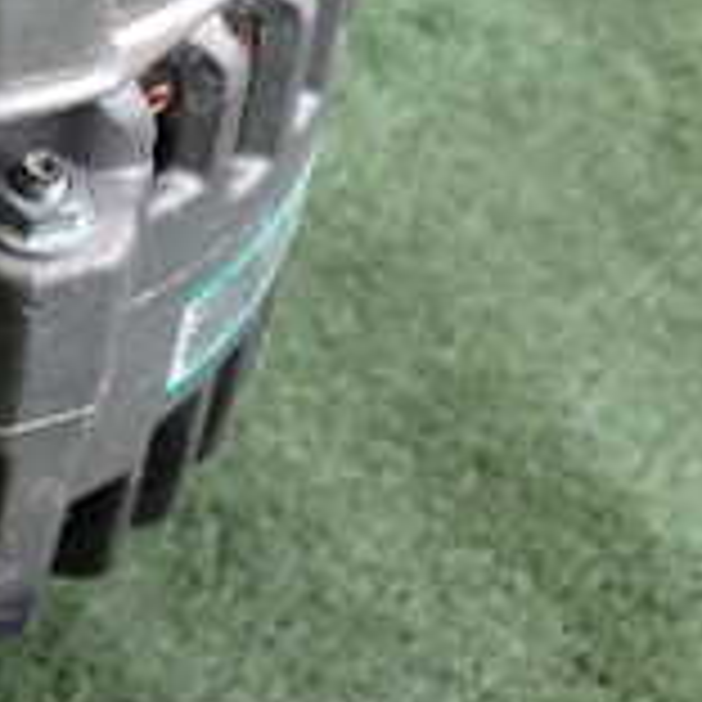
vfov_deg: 16.4
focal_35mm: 102
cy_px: -130
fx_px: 2340
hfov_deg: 16.2
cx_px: -212
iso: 200
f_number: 2.3
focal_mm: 5.4
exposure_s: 1/80
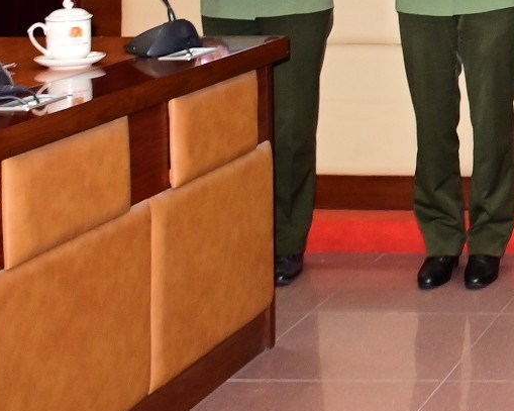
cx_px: 918
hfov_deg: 16.5
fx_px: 1491
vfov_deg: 15.1
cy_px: -99
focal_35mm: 98
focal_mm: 18
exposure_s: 1/200
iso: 1250
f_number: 4.5
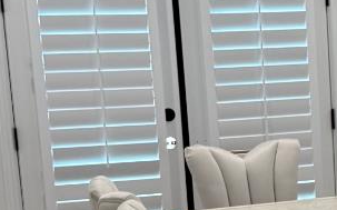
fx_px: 1157
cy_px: 236
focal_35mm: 126
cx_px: 400
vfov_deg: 10.3
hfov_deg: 16.0
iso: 160
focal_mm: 6.76
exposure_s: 1/120
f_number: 1.78
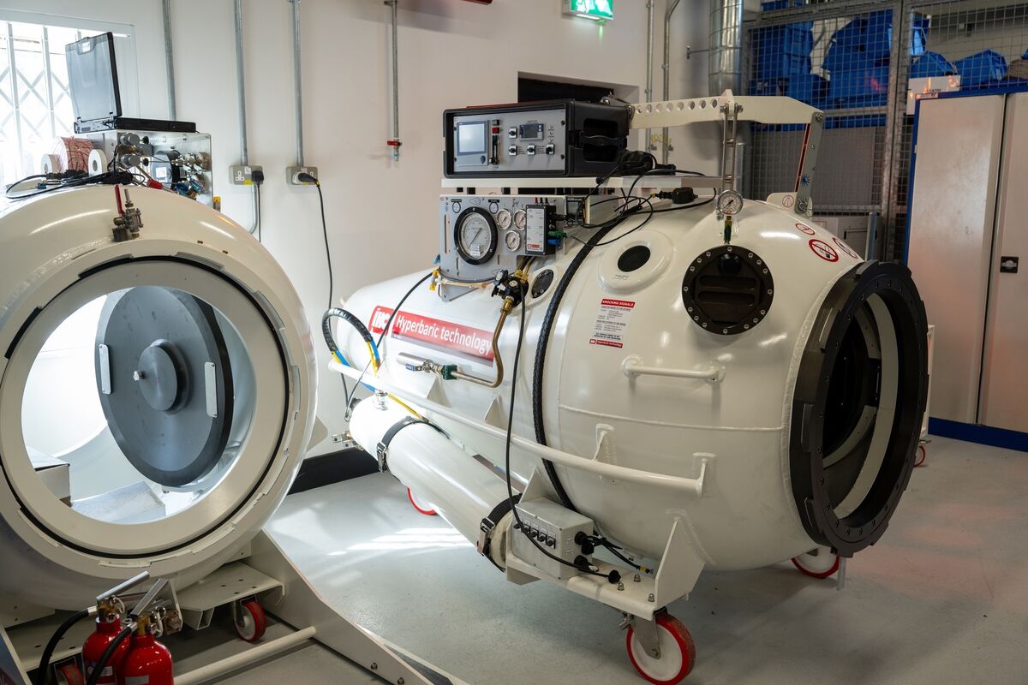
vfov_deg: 40.5
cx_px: 514
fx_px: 928
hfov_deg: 58.0
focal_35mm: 32
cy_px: 342
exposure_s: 1/125
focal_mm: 32.5
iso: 800
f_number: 4
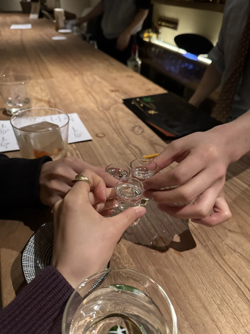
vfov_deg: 71.6
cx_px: 125
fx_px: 231
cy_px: 167
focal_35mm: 24
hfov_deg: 56.8
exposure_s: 1/40
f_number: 1.78
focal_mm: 6.76
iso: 1000
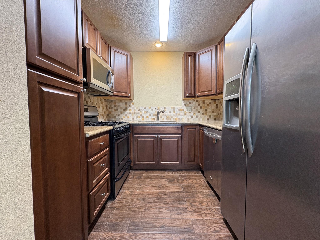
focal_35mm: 14
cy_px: 120
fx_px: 129
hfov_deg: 102.1
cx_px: 160
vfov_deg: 85.7
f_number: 2.2
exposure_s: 1/60
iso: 250
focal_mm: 2.22
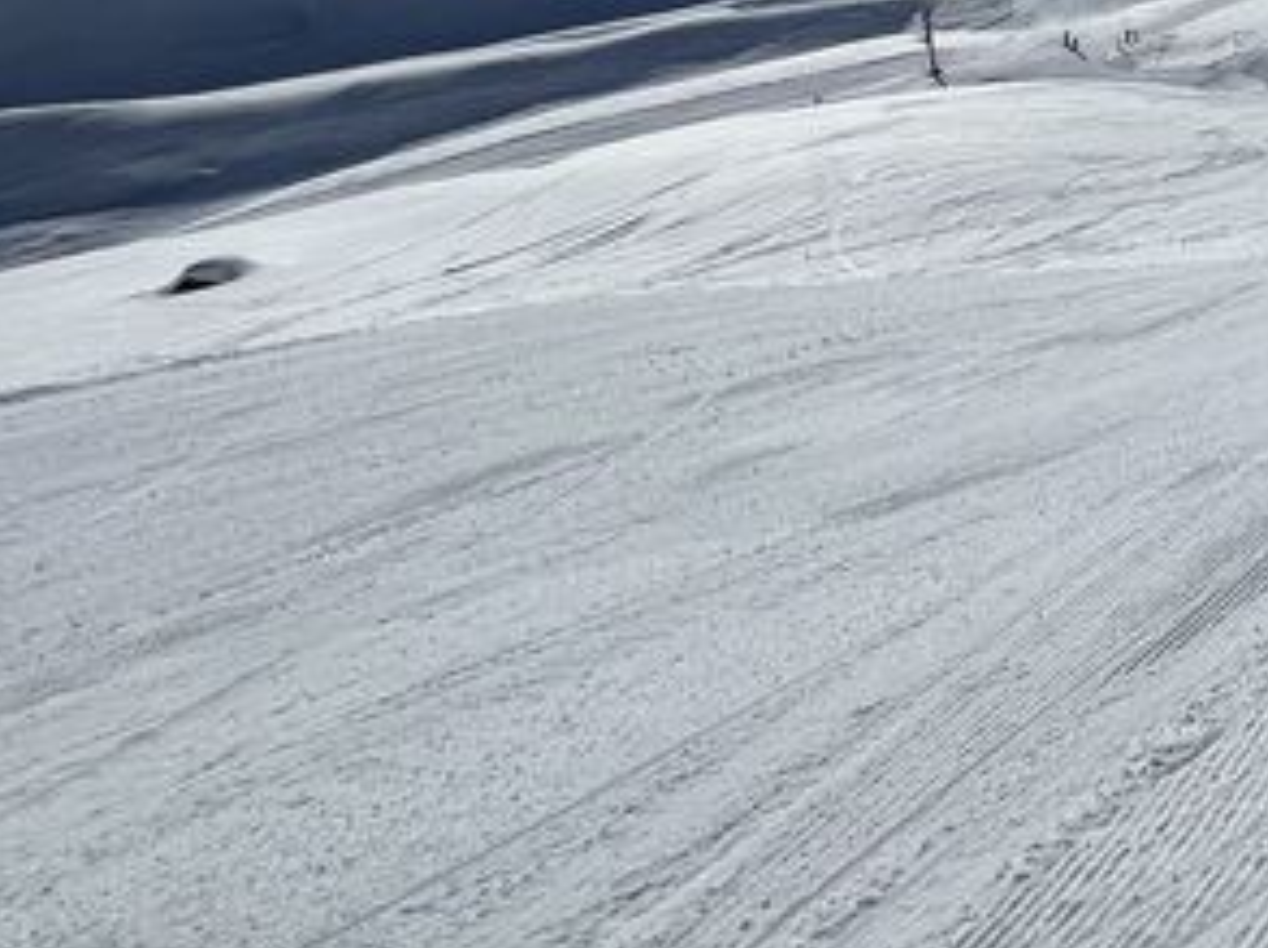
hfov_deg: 36.3
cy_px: -275
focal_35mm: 40
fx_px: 1463
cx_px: 1523
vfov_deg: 29.2
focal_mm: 1.57
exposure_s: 1/6135
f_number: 1.8
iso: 40
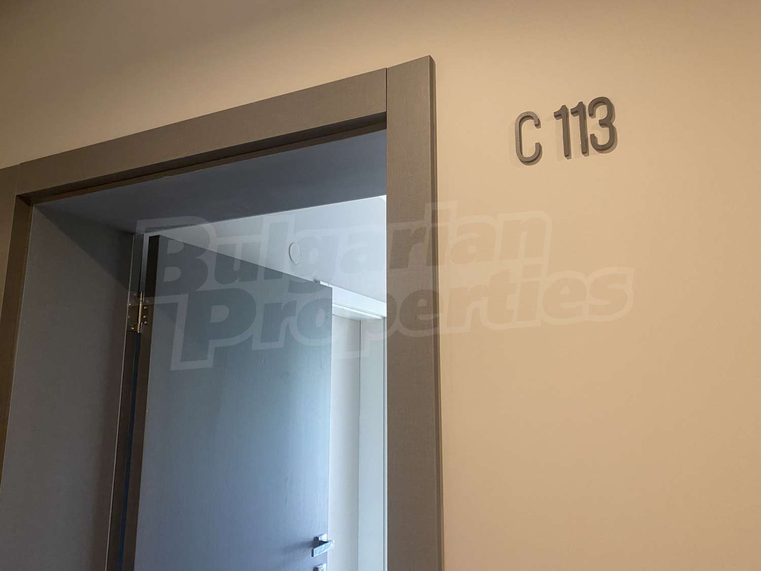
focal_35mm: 26
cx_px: 380
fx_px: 572
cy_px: 286
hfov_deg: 67.3
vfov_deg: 53.1
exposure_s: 1/60
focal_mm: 4.25
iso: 200
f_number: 1.8
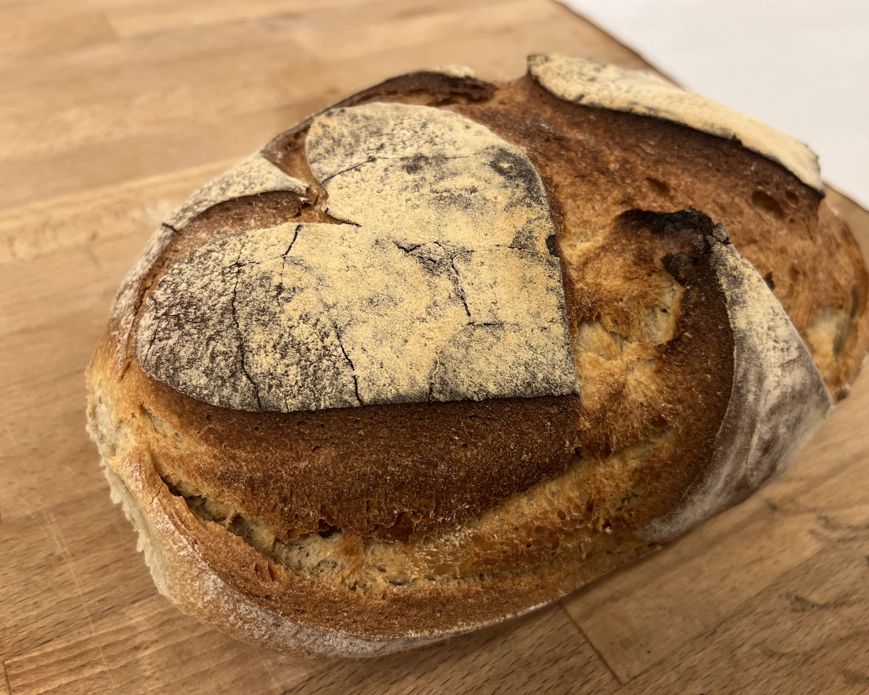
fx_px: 720
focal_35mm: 28
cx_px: 473
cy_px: 336
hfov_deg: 62.1
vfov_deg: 51.5
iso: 125
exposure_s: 1/50
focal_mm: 5.1
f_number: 1.6
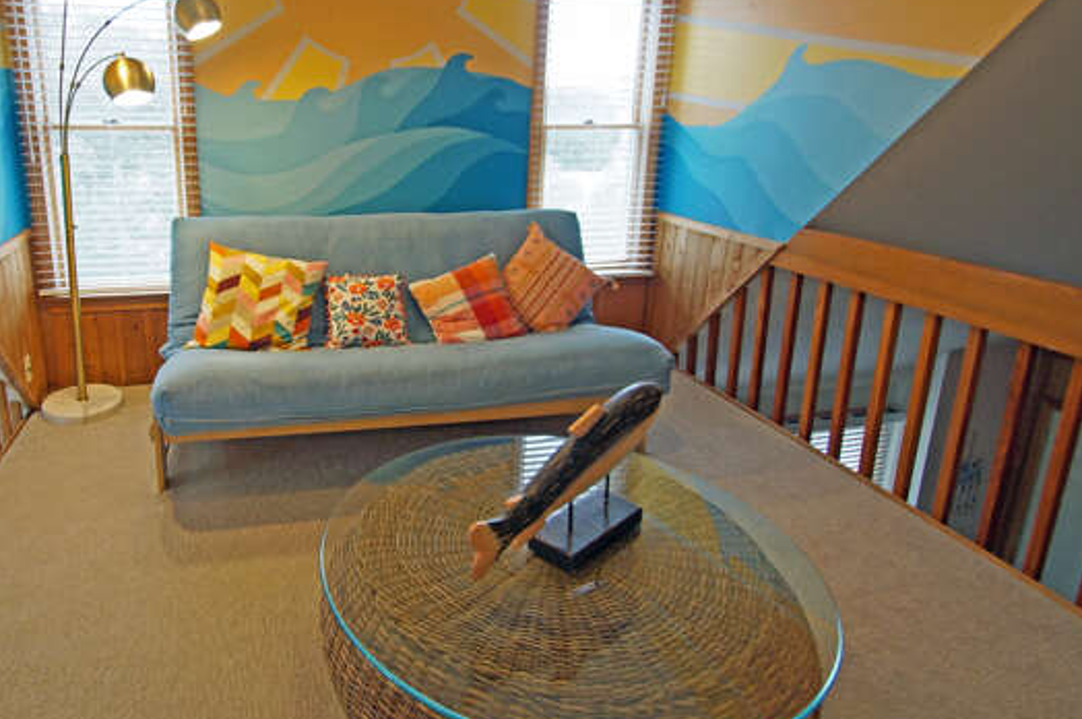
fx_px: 660
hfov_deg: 77.0
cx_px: 394
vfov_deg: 56.4
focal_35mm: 22
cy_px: 269
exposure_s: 1/60
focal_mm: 10
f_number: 4
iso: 320
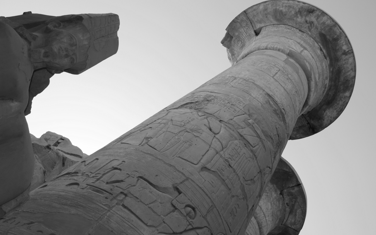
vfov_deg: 34.4
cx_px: 188
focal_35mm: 37
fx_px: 379
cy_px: 117
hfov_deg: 52.8
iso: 100
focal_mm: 24
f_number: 9
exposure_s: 1/200
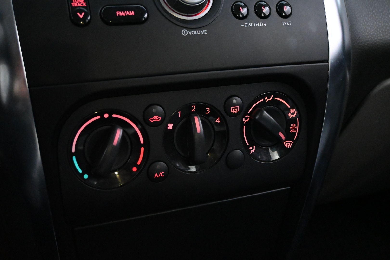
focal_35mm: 41
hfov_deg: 47.2
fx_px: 447
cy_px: 130
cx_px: 195
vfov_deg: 32.4
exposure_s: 1/40
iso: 10000
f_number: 4.5
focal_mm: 27.5
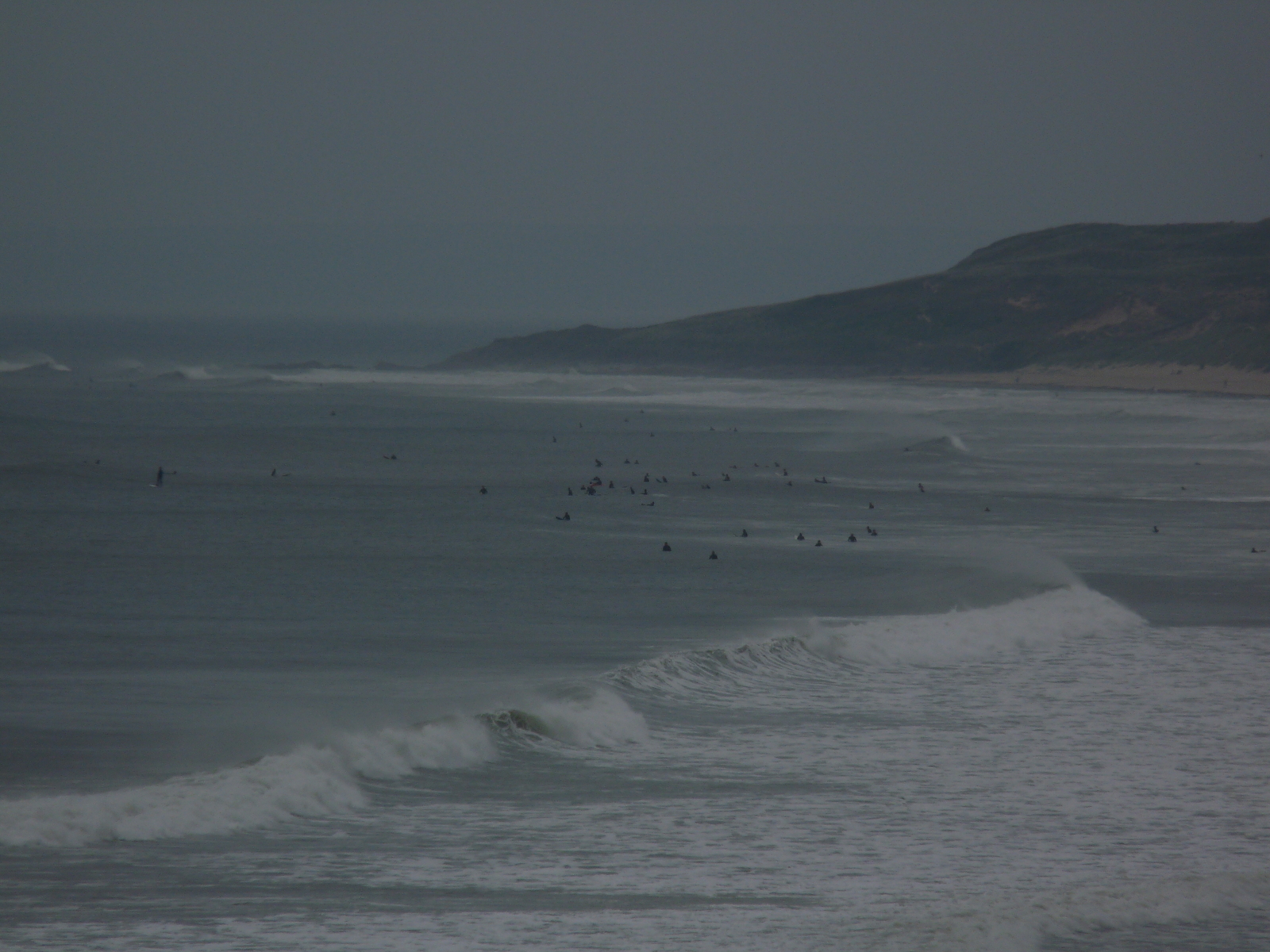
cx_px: 635
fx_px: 17830
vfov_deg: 3.1
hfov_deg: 4.1
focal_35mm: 486
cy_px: 476
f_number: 8
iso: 100
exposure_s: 1/500
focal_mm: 86.4
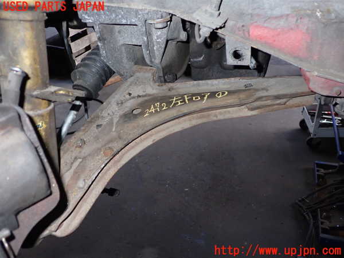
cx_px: 172
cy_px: 129
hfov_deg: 60.0
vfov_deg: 46.8
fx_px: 298
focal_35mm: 30
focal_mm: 5.4
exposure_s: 1/30
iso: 320
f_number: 6.3
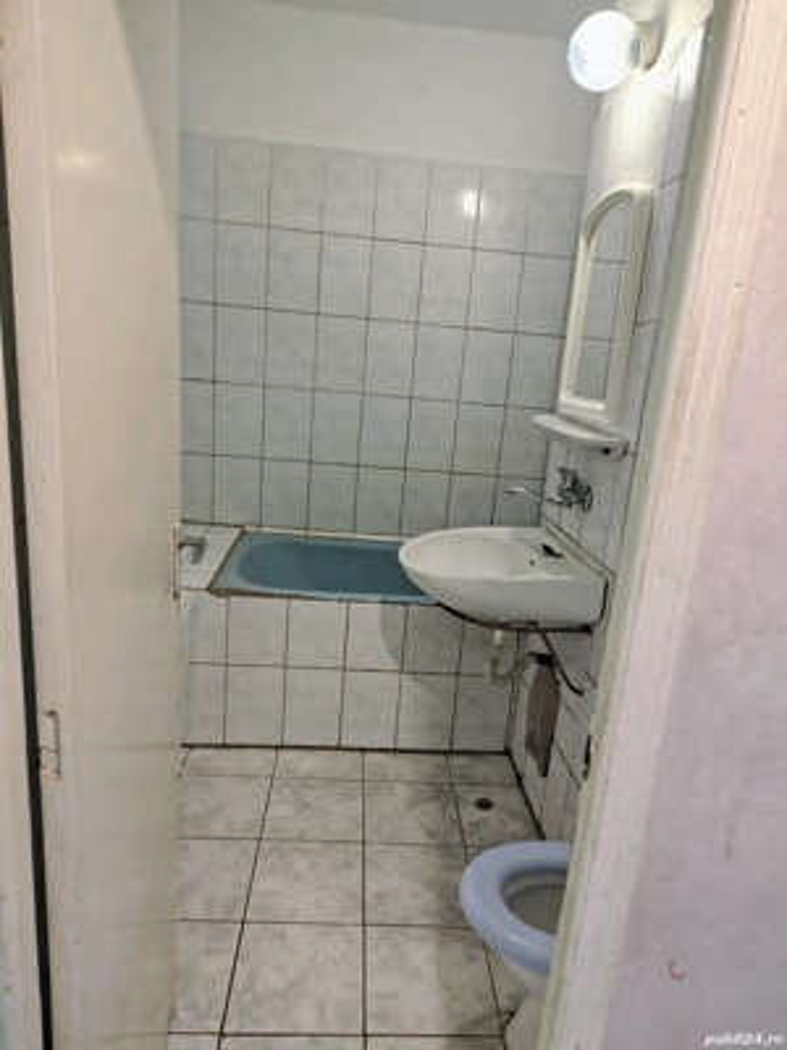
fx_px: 728
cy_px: 525
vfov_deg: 71.6
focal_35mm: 24
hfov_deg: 56.8
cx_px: 394
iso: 625
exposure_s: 1/50
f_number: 1.8
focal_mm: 5.56
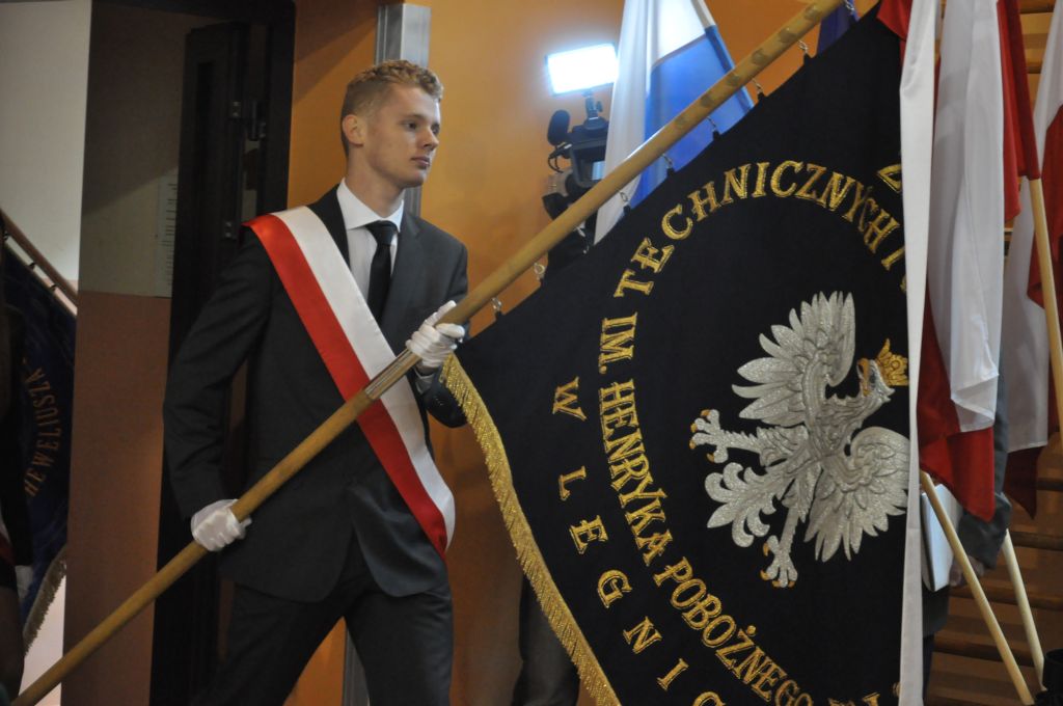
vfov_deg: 14.7
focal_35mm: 93
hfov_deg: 21.9
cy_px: 353
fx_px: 2743
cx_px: 532
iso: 2000
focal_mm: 62
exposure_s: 1/200
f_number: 5.3
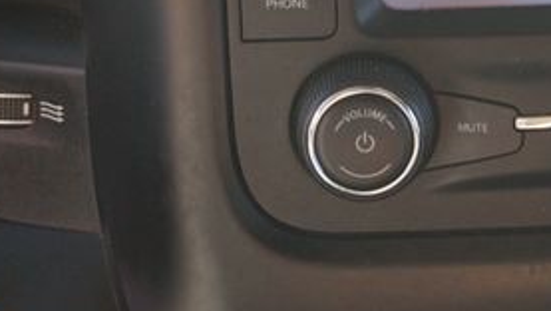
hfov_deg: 18.8
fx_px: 1593
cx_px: 609
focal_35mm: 109
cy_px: -76
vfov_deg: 10.9
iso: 500
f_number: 5
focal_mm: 30
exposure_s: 1/60
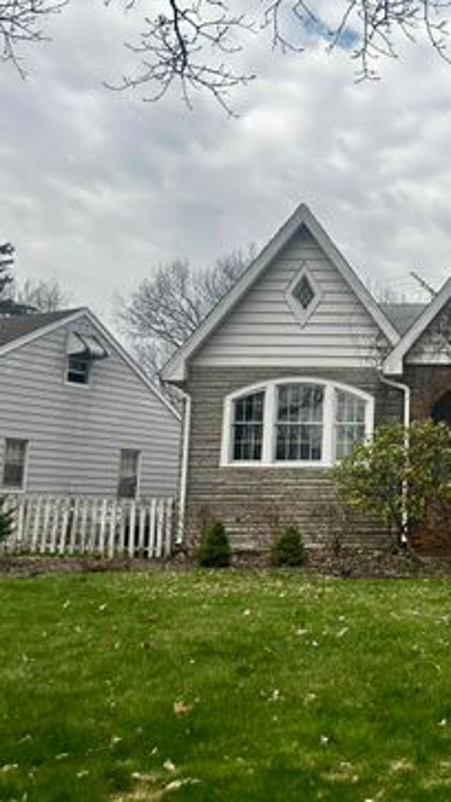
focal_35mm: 36
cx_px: 482
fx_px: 766
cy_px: 392
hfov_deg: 29.9
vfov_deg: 55.3
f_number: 1.78
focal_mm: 6.86
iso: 80
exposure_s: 1/816
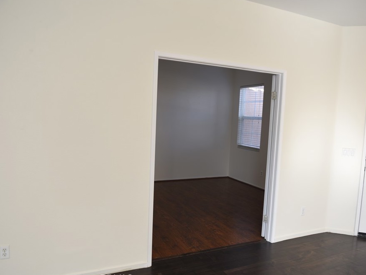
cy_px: 141
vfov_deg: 51.3
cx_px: 187
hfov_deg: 65.3
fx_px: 285
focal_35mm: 27
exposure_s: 1/50
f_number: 3.5
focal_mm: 24
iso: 100
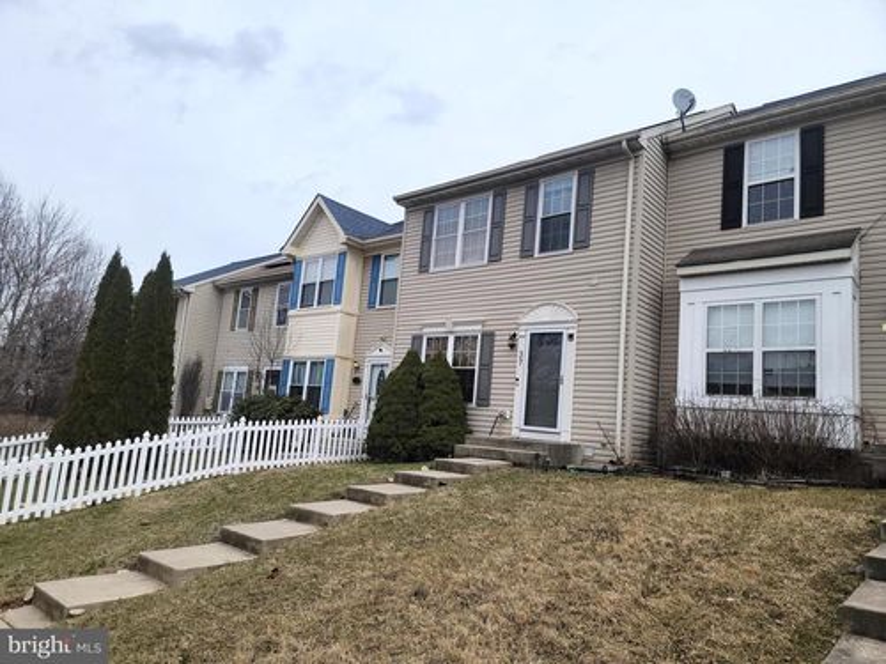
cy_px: 332
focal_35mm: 24
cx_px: 443
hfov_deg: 71.6
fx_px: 614
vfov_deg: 56.8
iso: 16
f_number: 1.8
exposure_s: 1/909
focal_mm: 6.7
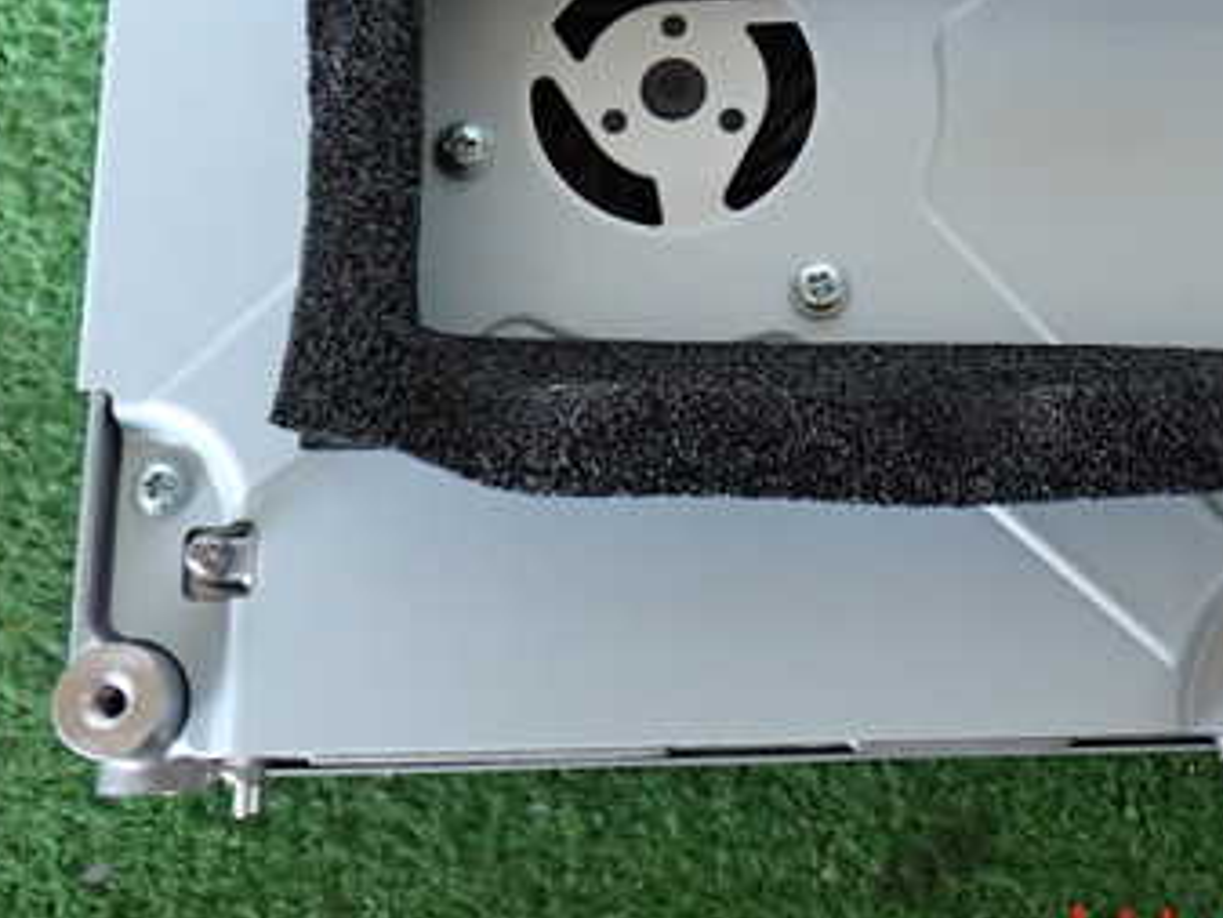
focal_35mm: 57
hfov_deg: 33.5
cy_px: 171
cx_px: 802
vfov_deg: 25.2
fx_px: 2015
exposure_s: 1/30
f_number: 2.4
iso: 400
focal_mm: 5.79
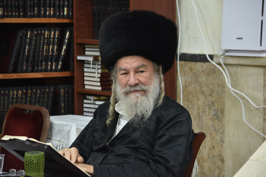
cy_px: 88
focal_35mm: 174
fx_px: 1286
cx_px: 133
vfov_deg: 7.9
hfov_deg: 11.8
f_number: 5.6
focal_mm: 116
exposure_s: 1/100
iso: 1000
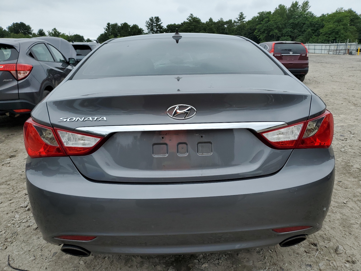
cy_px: 136
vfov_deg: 53.1
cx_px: 180
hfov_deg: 67.3
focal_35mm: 26
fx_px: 271
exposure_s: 1/1111
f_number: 1.5
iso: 50
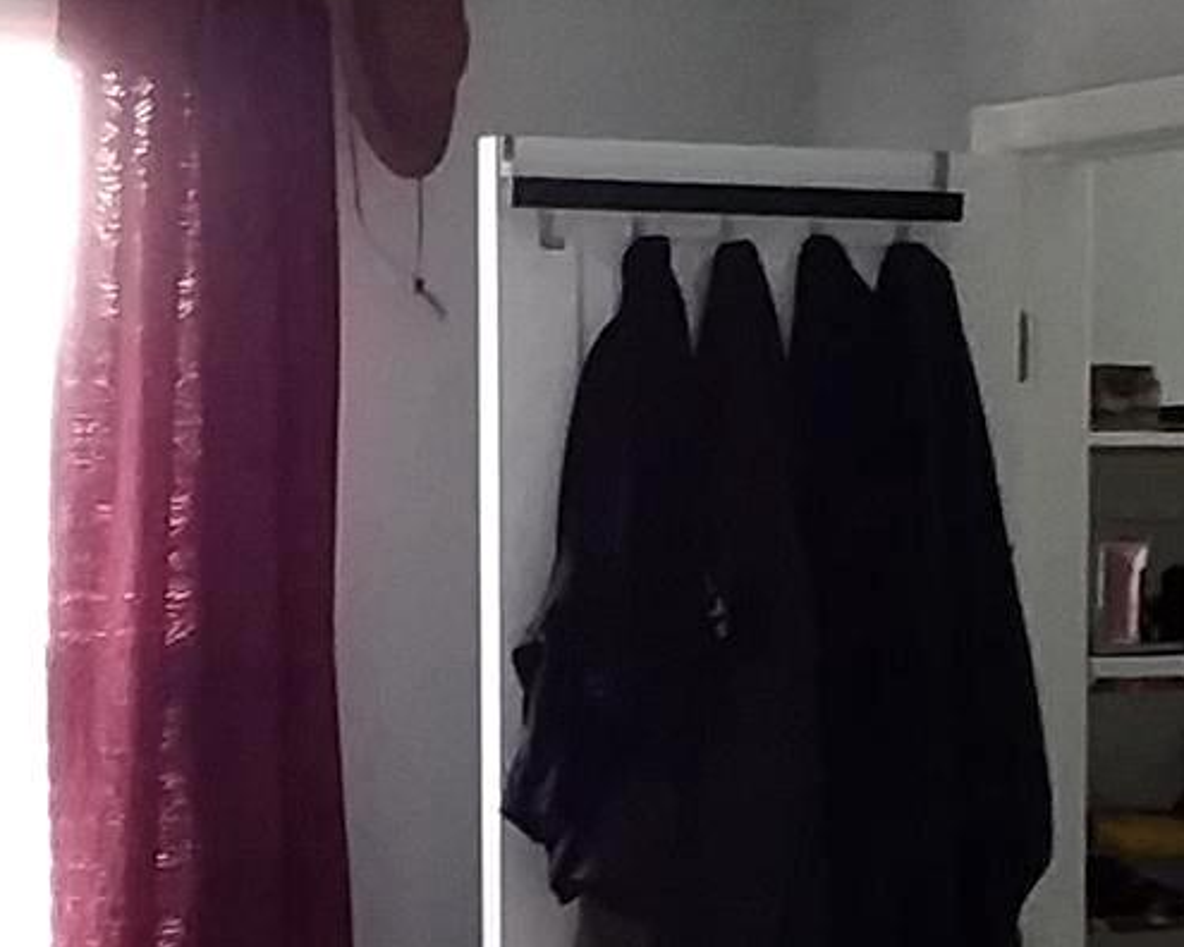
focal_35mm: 117
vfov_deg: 12.9
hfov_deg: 16.3
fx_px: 4100
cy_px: 1050
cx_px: 276
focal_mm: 2.47
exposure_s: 1/30
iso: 160
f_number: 1.9
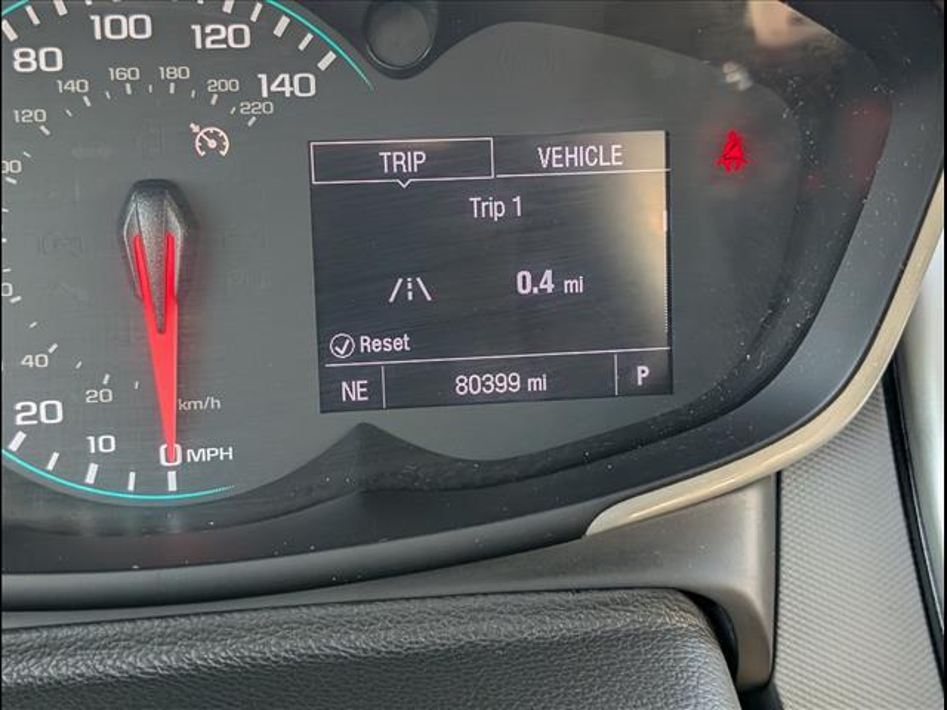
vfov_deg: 29.7
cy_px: 355
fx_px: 1341
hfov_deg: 38.9
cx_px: 474
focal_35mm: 49
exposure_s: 1/455
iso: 323
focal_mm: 6.9
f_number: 1.68
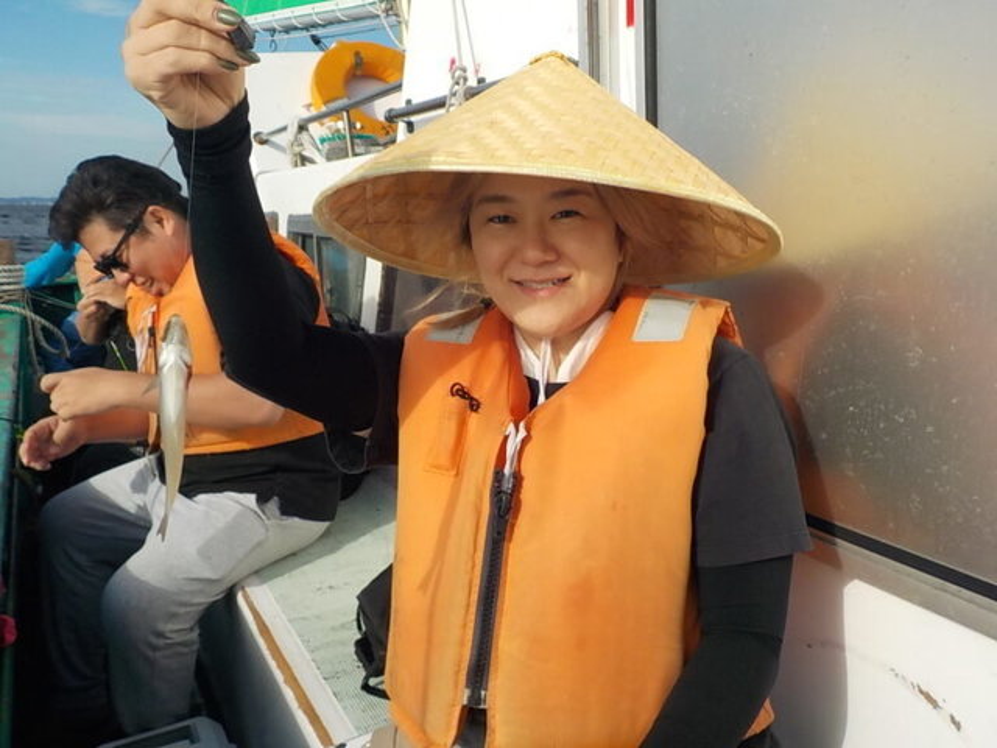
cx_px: 498
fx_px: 864
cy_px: 374
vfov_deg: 46.8
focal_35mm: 30
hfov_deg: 60.0
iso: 125
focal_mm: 4.1
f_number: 3.3
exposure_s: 1/1250
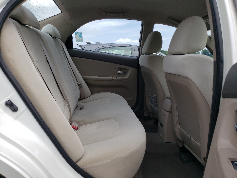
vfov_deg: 53.1
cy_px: 89
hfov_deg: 67.3
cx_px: 118
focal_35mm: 26
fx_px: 178
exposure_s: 1/2000
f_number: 1.5
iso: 50
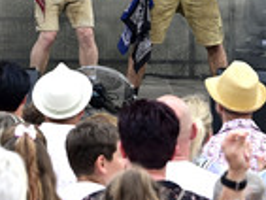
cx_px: -122
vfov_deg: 6.9
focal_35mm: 215
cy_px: -62
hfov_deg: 9.0
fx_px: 1654
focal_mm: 70
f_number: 5.6
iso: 200
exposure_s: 1/200
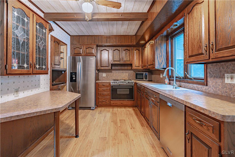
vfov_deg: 73.7
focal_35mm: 16
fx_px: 104
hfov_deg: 96.7
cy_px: 78
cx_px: 118
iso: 1250
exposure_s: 1/100
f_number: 4
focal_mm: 16
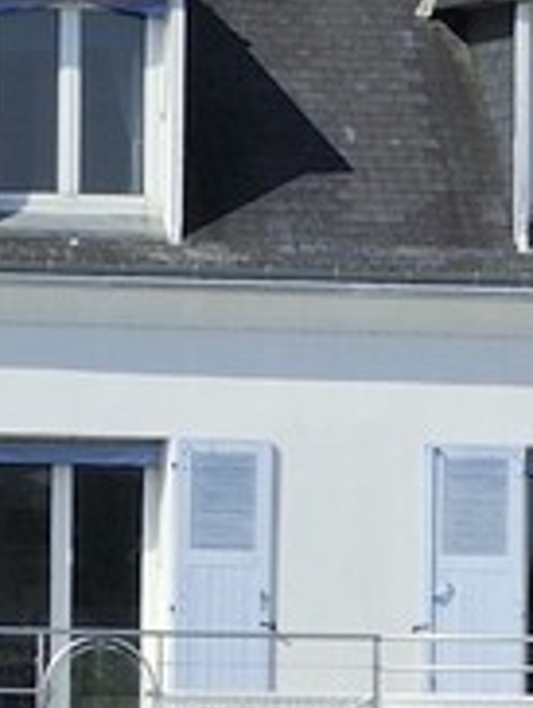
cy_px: 813
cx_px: 2443
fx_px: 34553
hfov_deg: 0.9
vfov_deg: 1.2
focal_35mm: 1687
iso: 400
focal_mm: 200
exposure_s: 1/640
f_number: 14
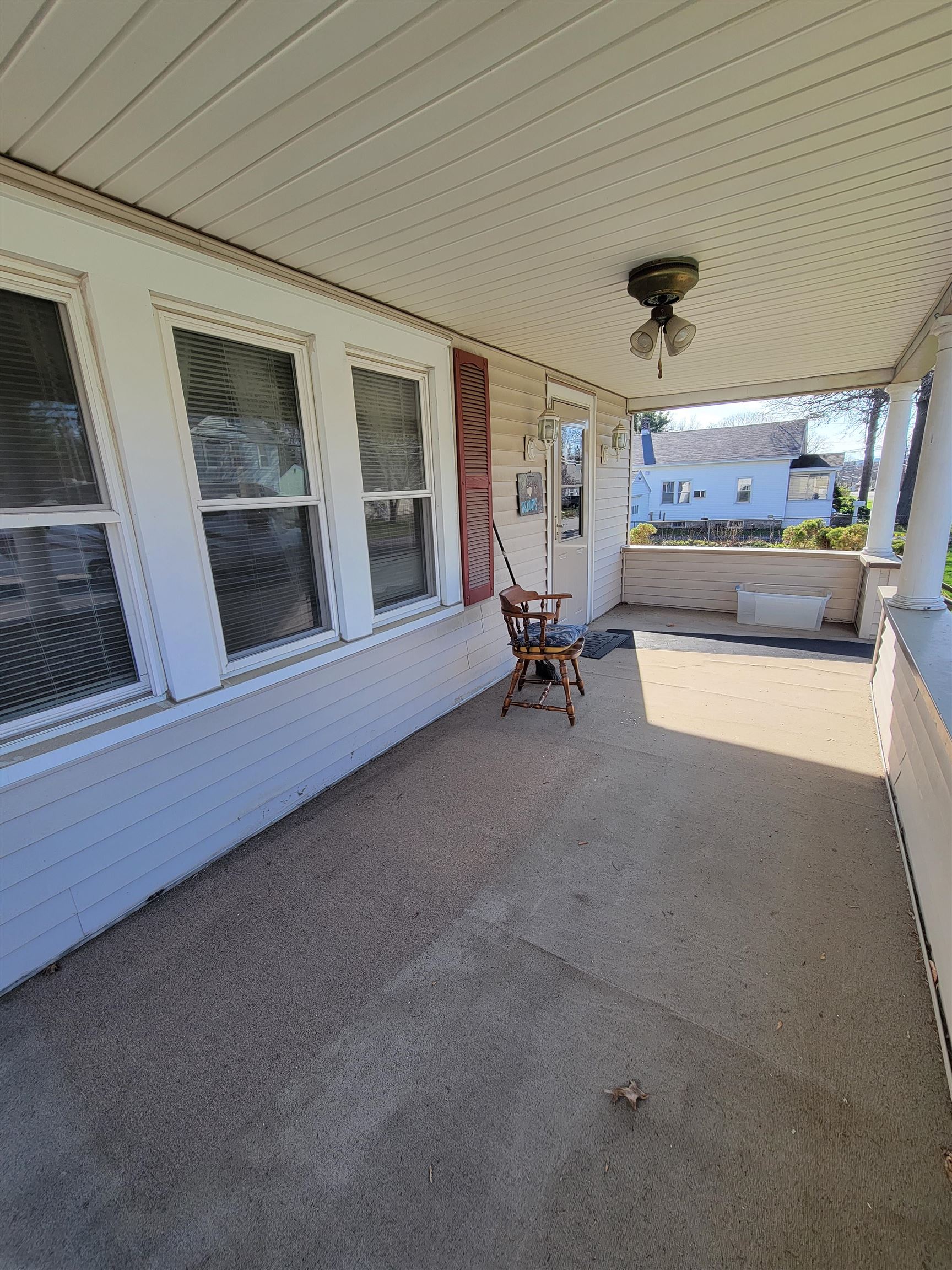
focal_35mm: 13
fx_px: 477
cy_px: 635
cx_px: 476
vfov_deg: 106.2
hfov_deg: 89.9
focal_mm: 2.2
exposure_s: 1/253
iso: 50
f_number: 2.2
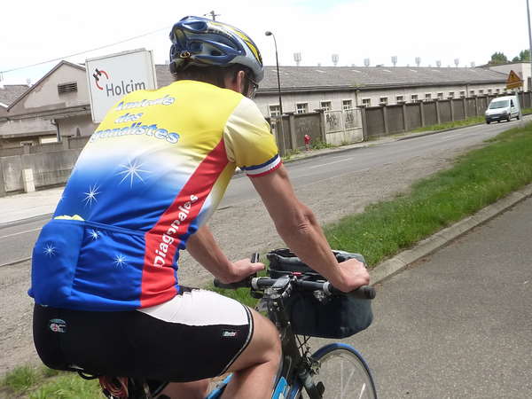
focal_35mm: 45
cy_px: 200
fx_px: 692
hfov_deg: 42.1
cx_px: 266
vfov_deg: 32.2
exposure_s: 1/500
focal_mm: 4.1
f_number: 4
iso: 200
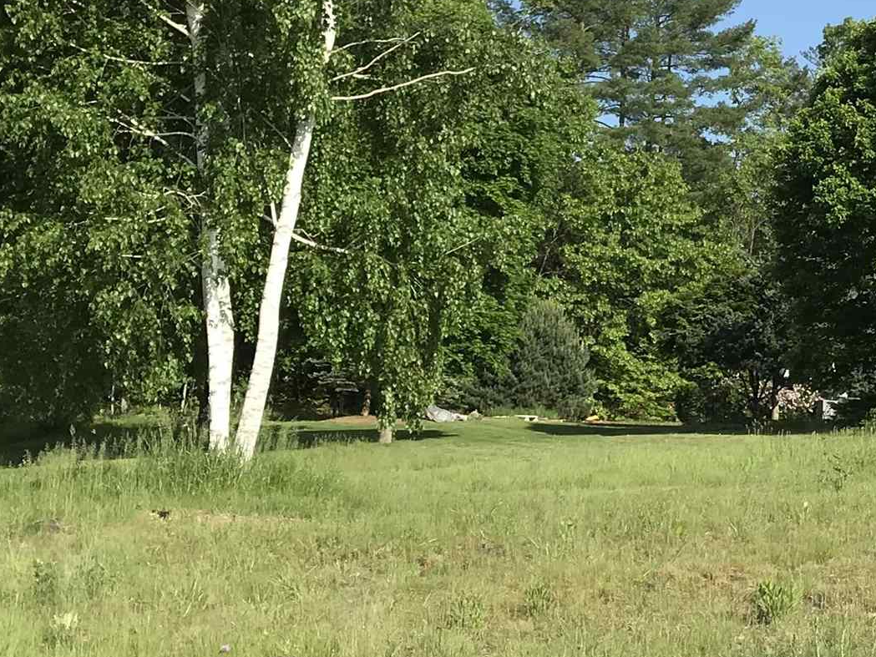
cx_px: 732
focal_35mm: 82
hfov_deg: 23.4
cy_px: 135
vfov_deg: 17.8
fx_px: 2075
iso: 20
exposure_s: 1/2179
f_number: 1.8
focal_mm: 3.99
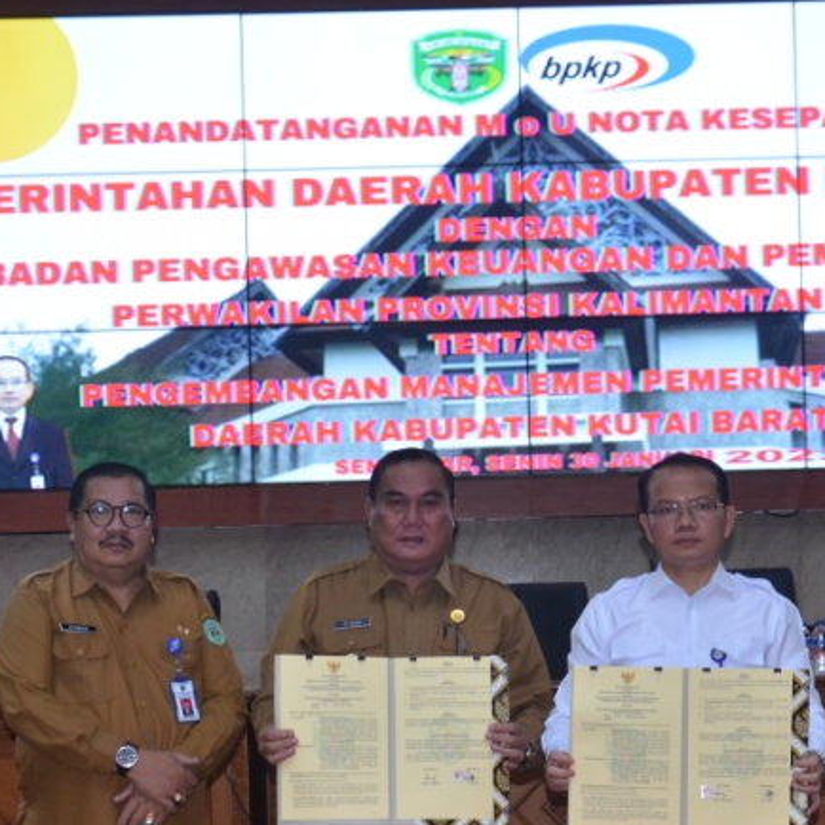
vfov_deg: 23.7
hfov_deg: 23.9
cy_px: 637
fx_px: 1941
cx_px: 557
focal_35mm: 72
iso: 800
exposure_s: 1/60
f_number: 3.8
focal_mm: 24
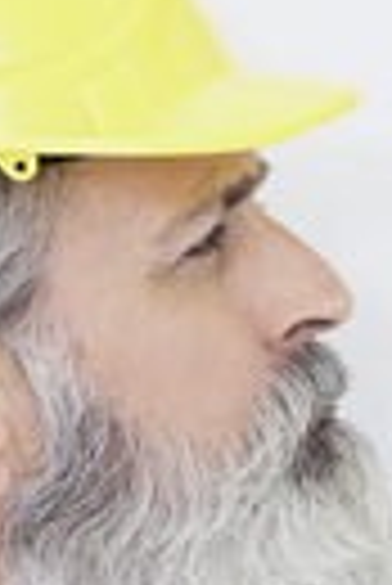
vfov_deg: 5.4
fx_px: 6157
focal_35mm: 378
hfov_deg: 3.6
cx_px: 275
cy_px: 904
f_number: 3.5
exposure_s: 1/125
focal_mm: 90
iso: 200
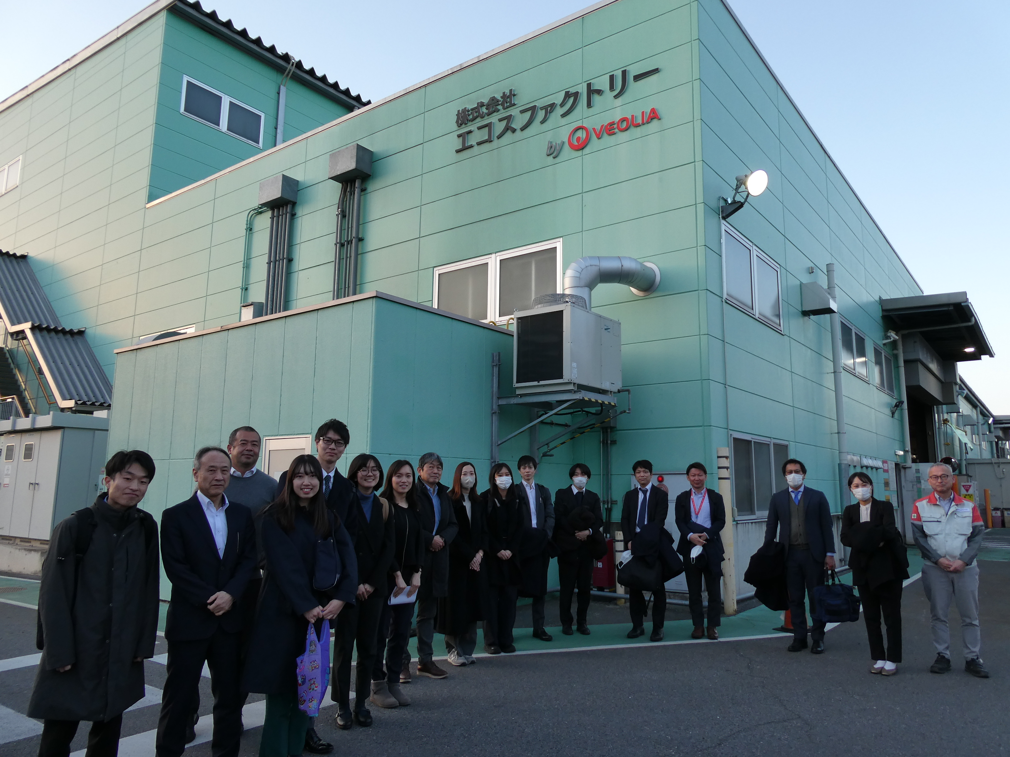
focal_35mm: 24
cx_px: 505
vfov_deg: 56.8
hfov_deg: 71.6
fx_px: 700
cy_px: 378
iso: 80
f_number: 3.3
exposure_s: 1/80
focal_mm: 4.3
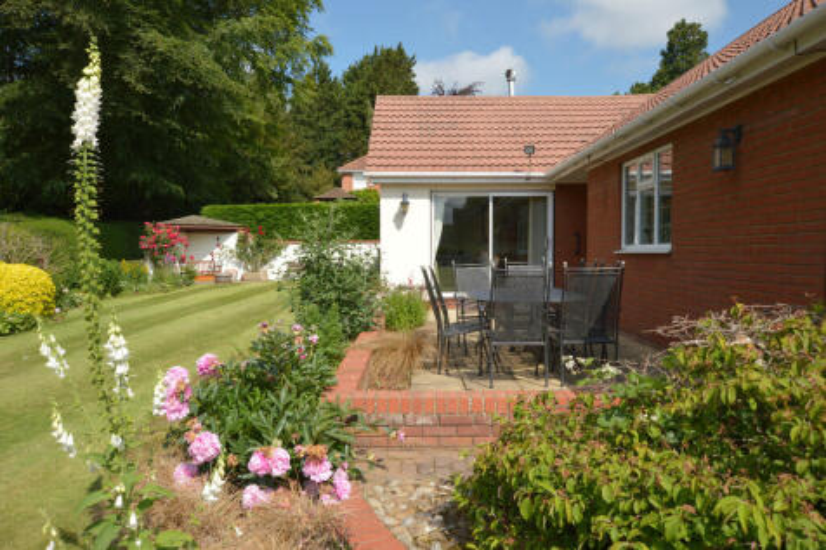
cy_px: 275
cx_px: 413
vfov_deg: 47.9
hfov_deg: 67.4
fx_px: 619
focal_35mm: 27
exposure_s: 1/400
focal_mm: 18
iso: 200
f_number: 8
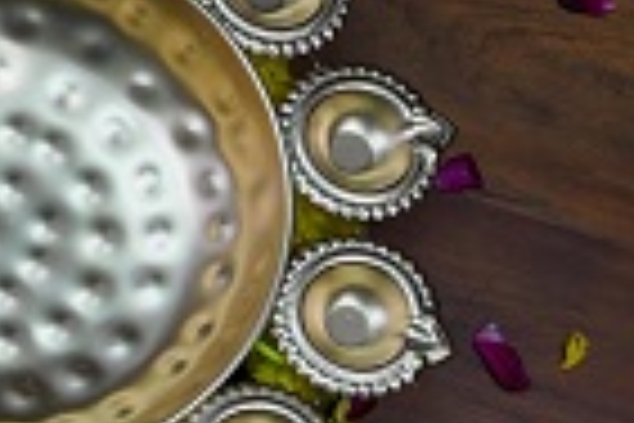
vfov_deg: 7.6
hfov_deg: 11.1
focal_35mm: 175
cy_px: 709
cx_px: -418
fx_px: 3082
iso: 1250
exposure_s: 1/125
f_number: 4
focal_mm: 38
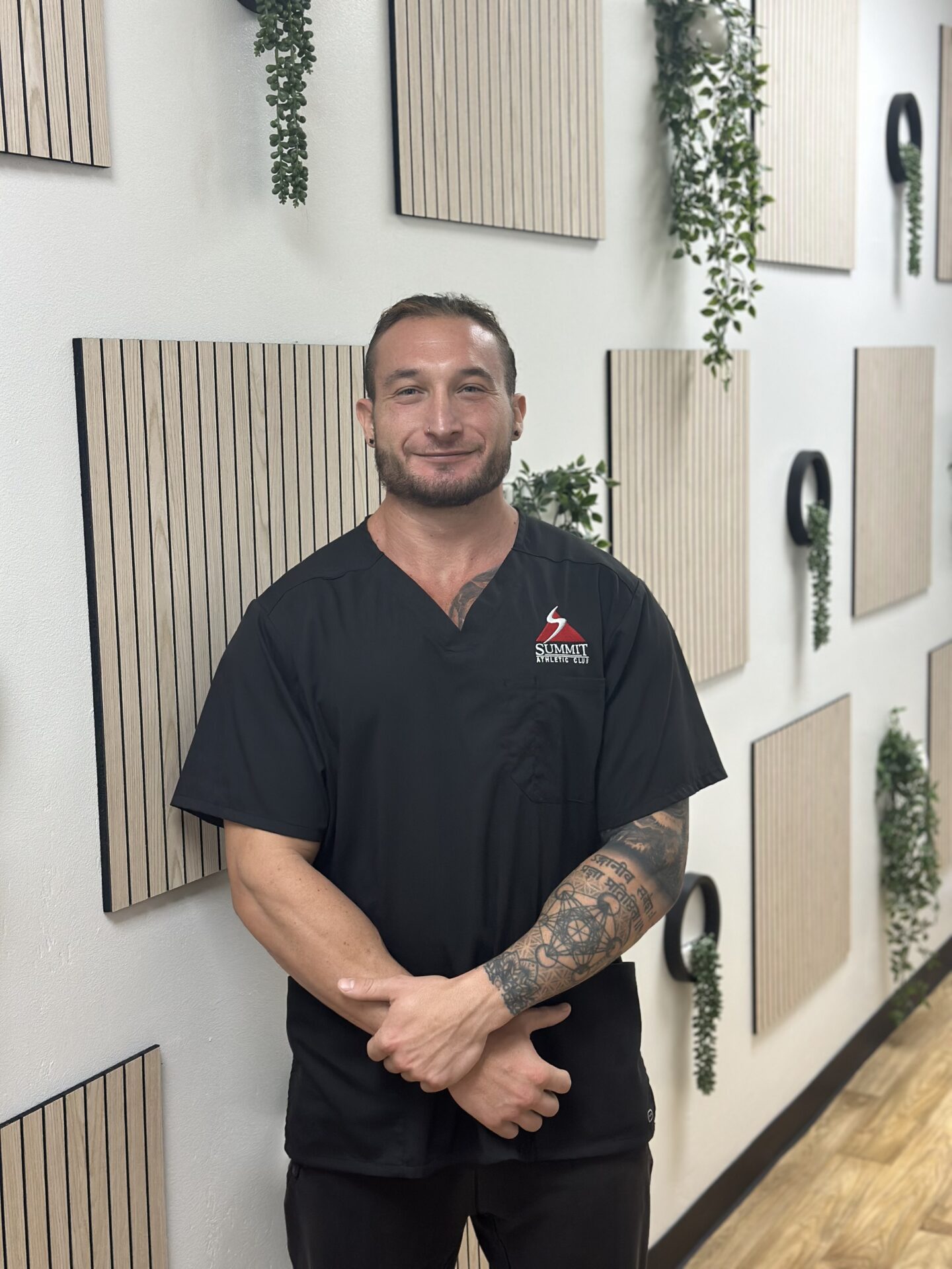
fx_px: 1760
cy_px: 634
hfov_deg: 30.3
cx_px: 476
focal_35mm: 48
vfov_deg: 39.7
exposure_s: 1/60
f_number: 1.78
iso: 160
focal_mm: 6.86
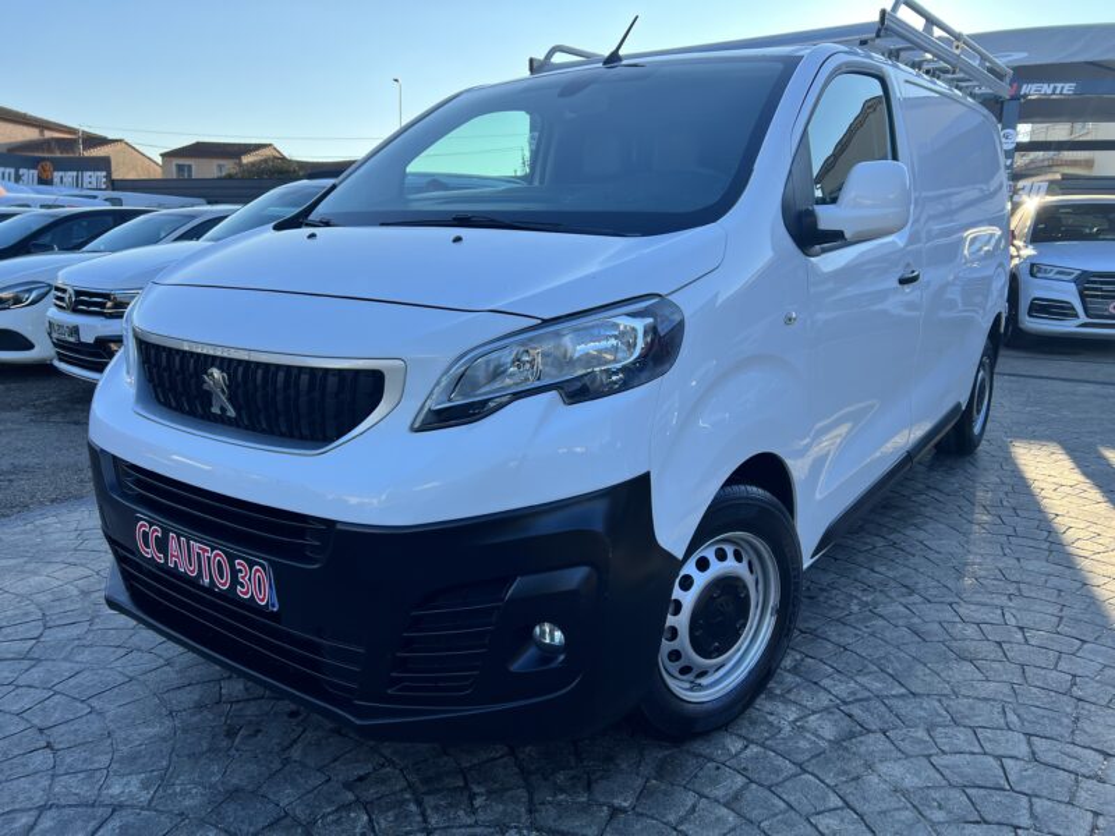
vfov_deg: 53.1
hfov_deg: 67.3
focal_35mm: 26
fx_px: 837
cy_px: 418
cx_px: 558
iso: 50
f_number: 1.5
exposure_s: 1/902
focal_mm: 5.7
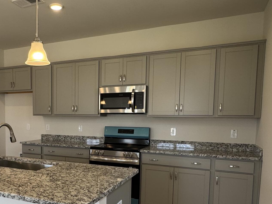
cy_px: 138
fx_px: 259
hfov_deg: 54.0
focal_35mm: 33
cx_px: 85
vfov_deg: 42.3
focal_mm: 2.22
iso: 125
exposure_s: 1/120
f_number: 2.2
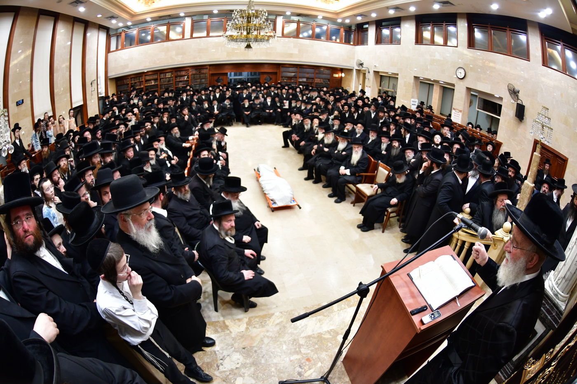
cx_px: 288
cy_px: 192
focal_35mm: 15
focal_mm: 10.5
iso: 800
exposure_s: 1/100
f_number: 5.6
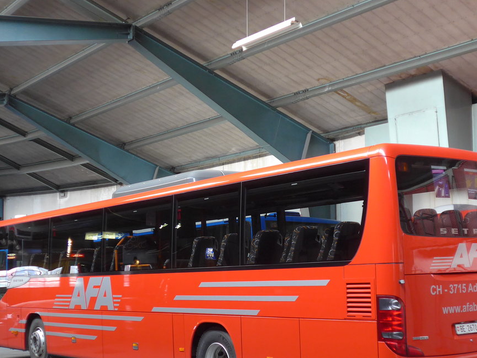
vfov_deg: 25.5
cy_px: 233
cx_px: 260
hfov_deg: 33.8
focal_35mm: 57
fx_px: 785
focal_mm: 8.4
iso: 400
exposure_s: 1/25
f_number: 2.6
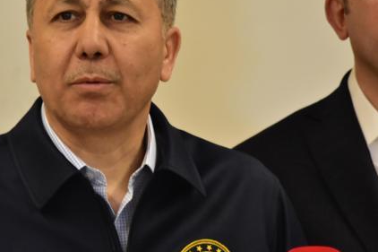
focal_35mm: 503
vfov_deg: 2.7
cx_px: 103
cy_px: 77
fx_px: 5279
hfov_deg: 4.1
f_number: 5.6
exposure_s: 1/80
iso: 6400
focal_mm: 230
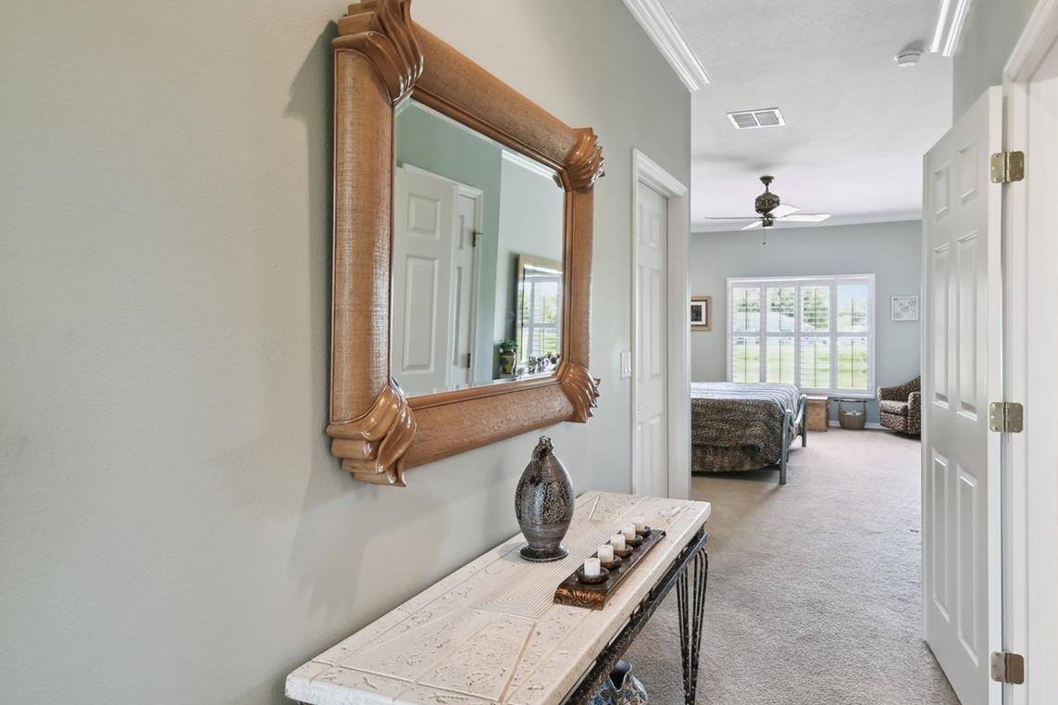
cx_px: 623
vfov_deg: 59.3
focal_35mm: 21
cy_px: 320
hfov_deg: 80.5
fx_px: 617
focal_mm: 10
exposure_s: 1/5
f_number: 7.1
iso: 100
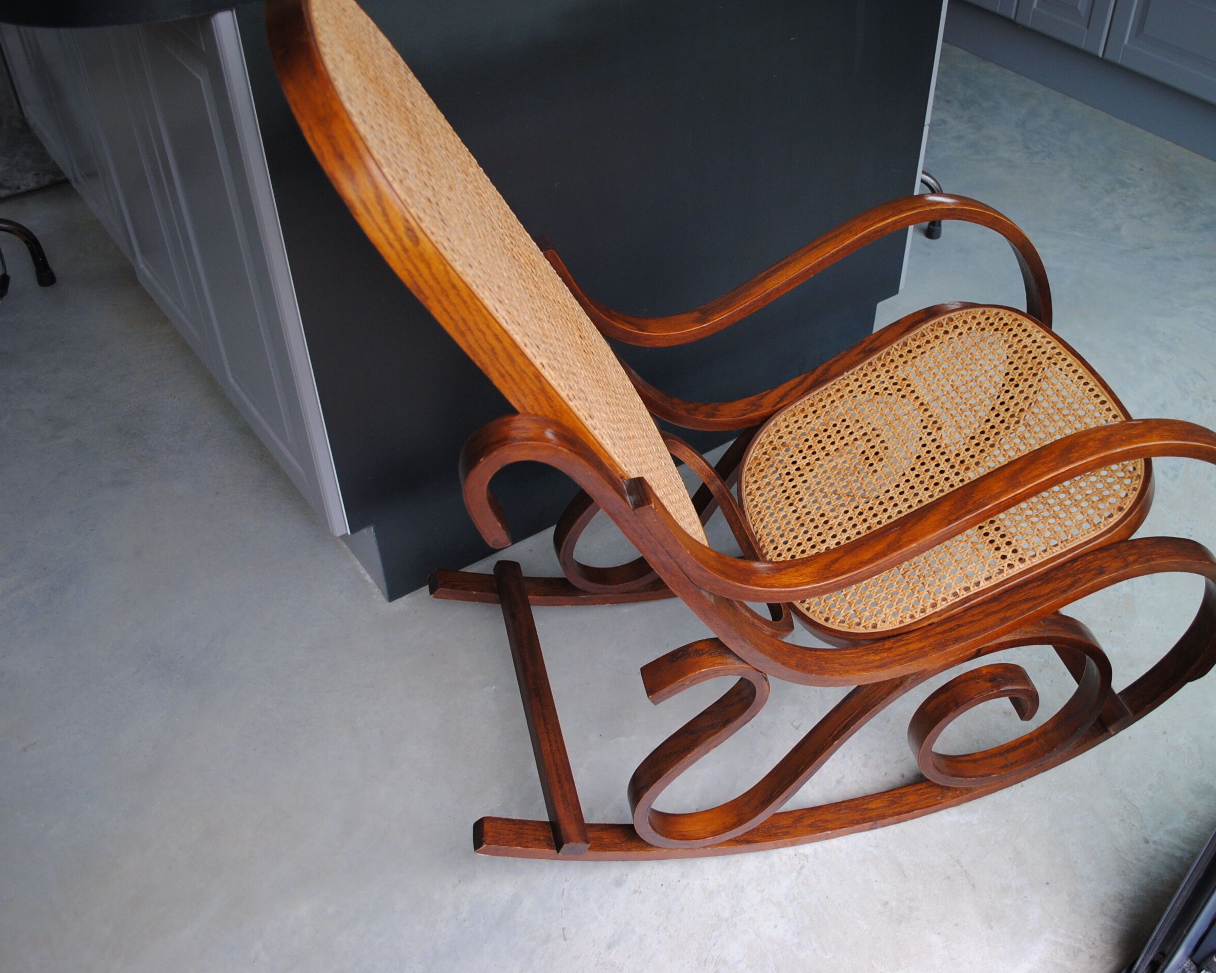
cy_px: 476
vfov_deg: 47.1
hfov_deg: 56.7
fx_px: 1116
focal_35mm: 31
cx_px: 728
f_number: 3.5
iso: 220
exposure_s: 1/30
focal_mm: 18
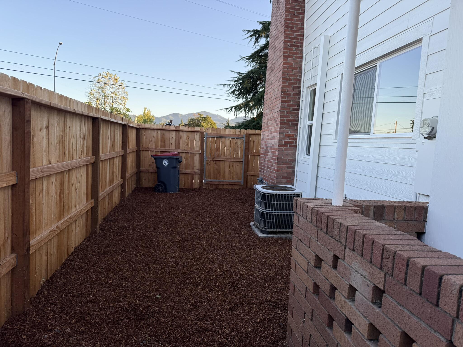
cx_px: 232
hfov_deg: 71.6
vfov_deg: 56.8
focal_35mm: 24
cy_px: 174
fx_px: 321
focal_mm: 6.76
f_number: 1.78
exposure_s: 1/598
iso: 100
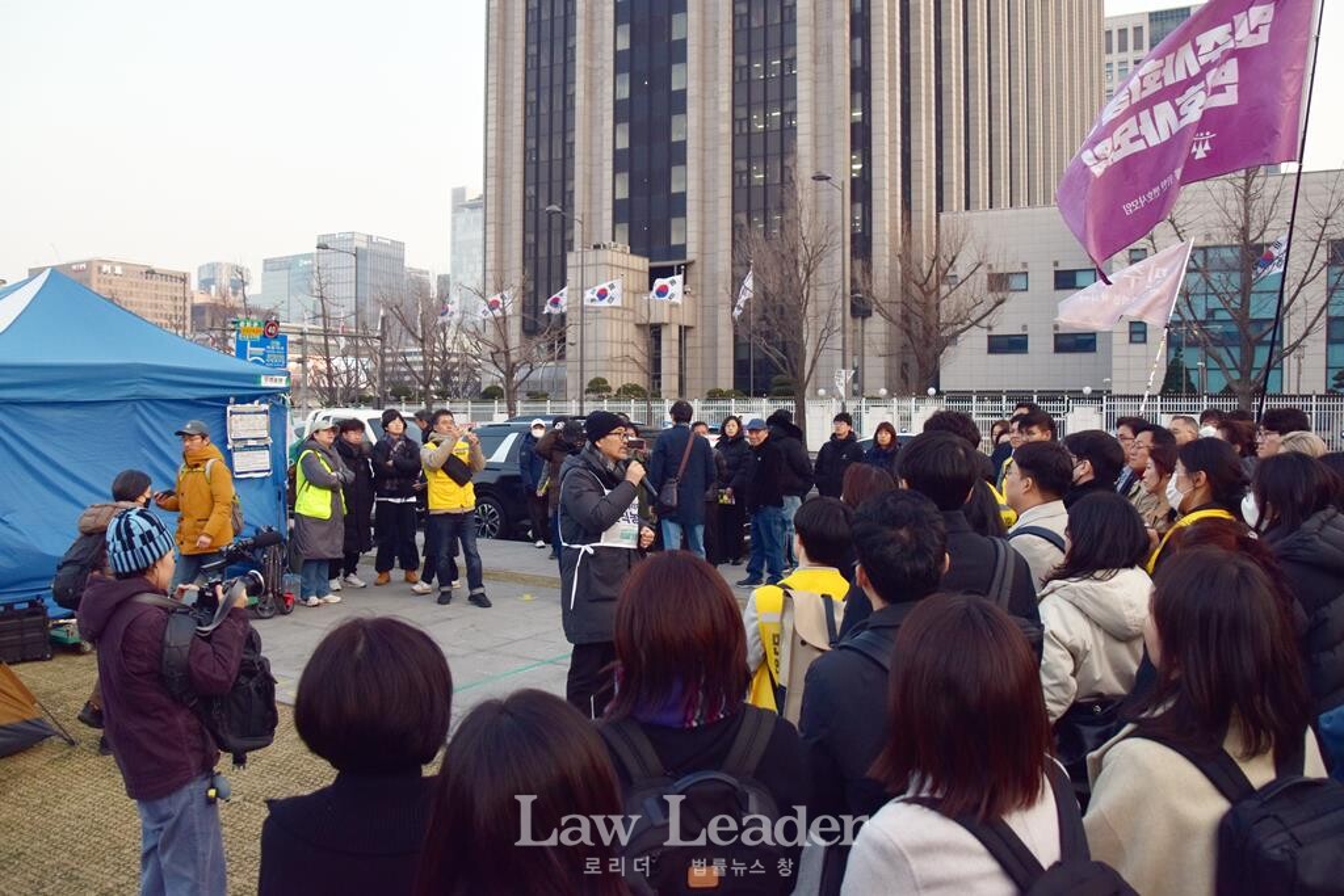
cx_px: 672
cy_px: 448
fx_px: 1008
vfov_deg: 47.9
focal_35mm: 27
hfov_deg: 67.4
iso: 320
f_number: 6.3
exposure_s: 1/400
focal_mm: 18
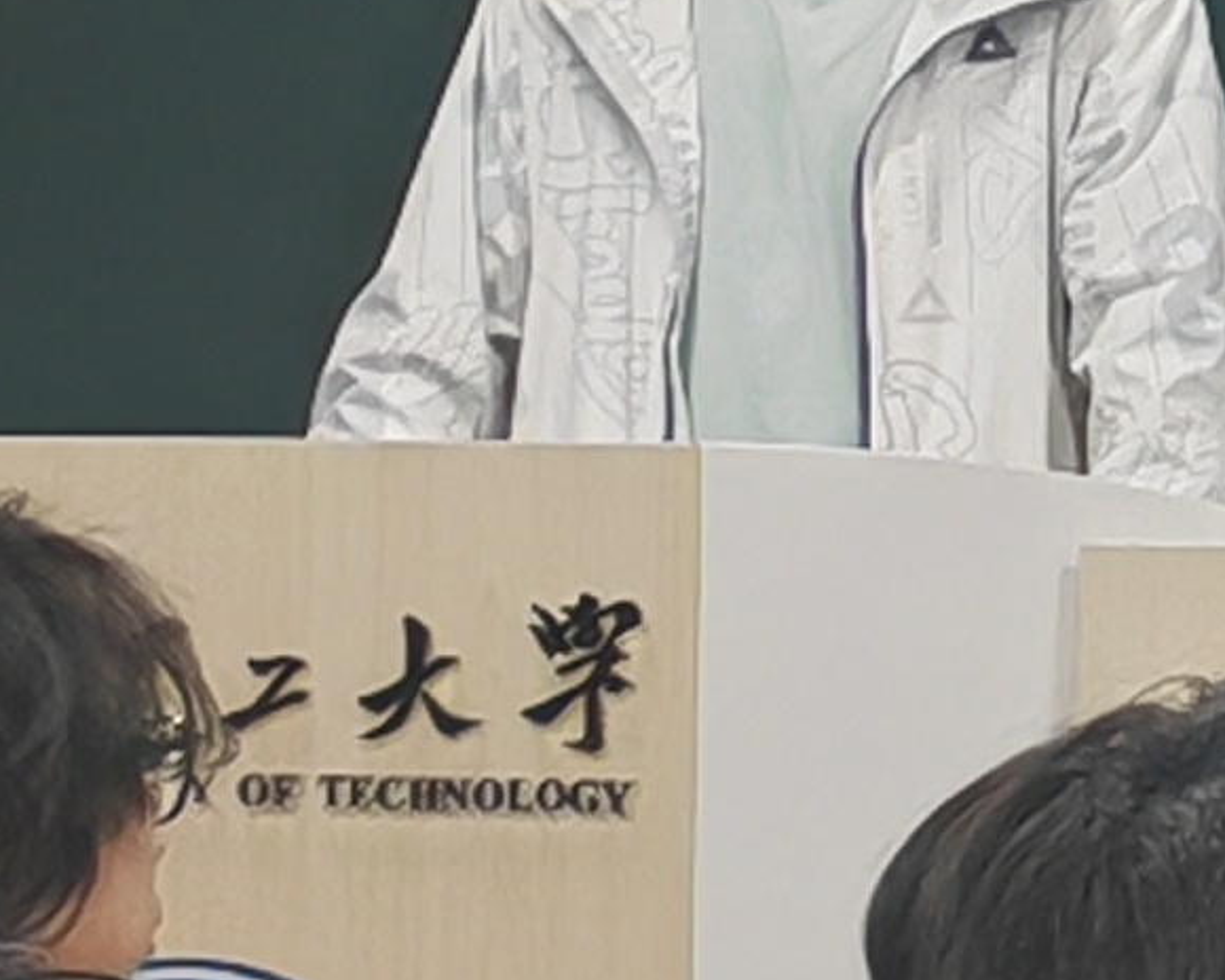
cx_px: 4004
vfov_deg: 5.0
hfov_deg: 5.8
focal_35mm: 308
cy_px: -72
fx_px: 11167
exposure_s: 1/100
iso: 400
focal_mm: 6.12
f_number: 1.9
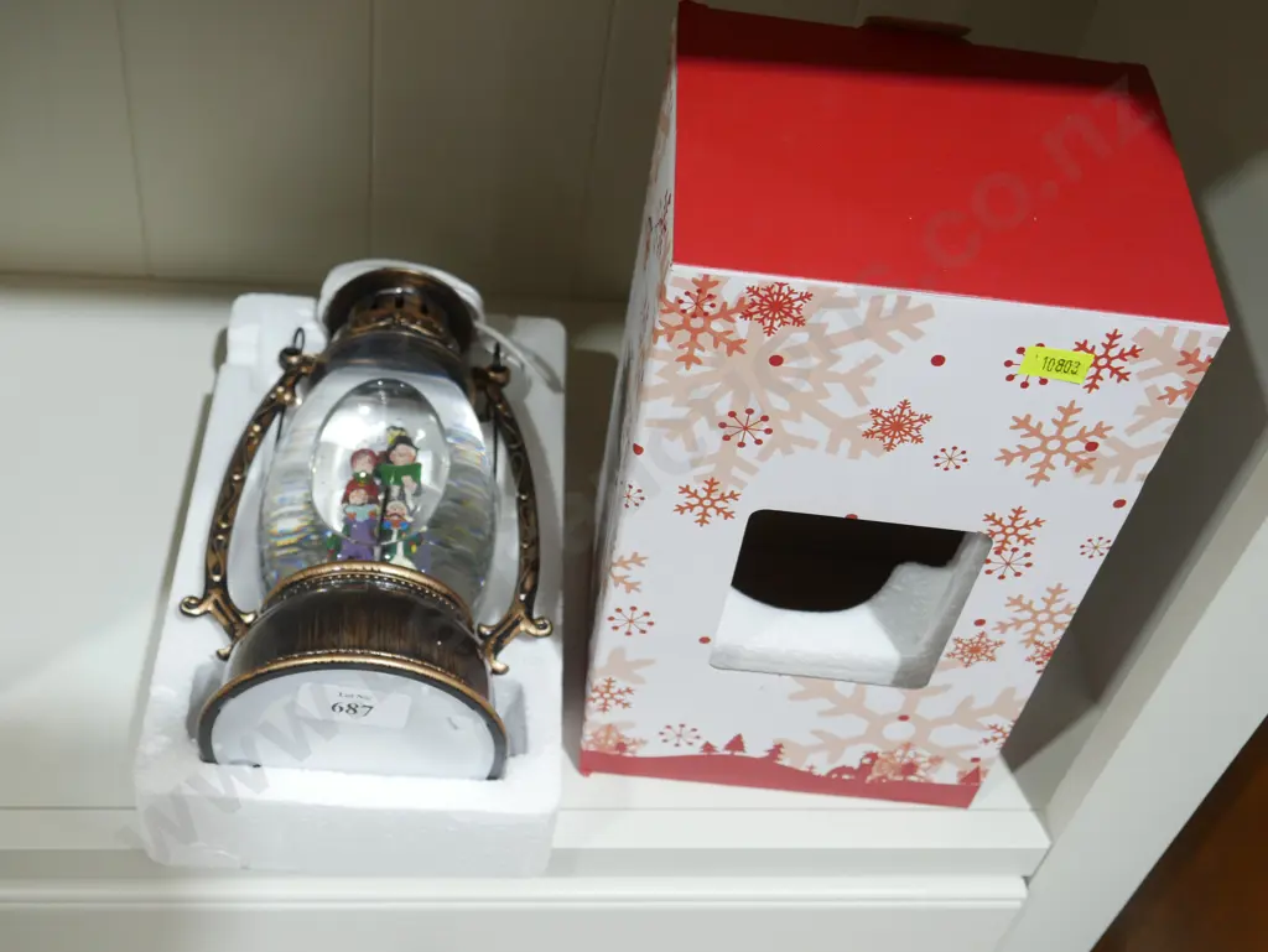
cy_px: 476
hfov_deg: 44.8
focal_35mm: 42
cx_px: 634
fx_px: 1539
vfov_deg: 34.4
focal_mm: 21
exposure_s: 1/60
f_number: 4.6
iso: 500
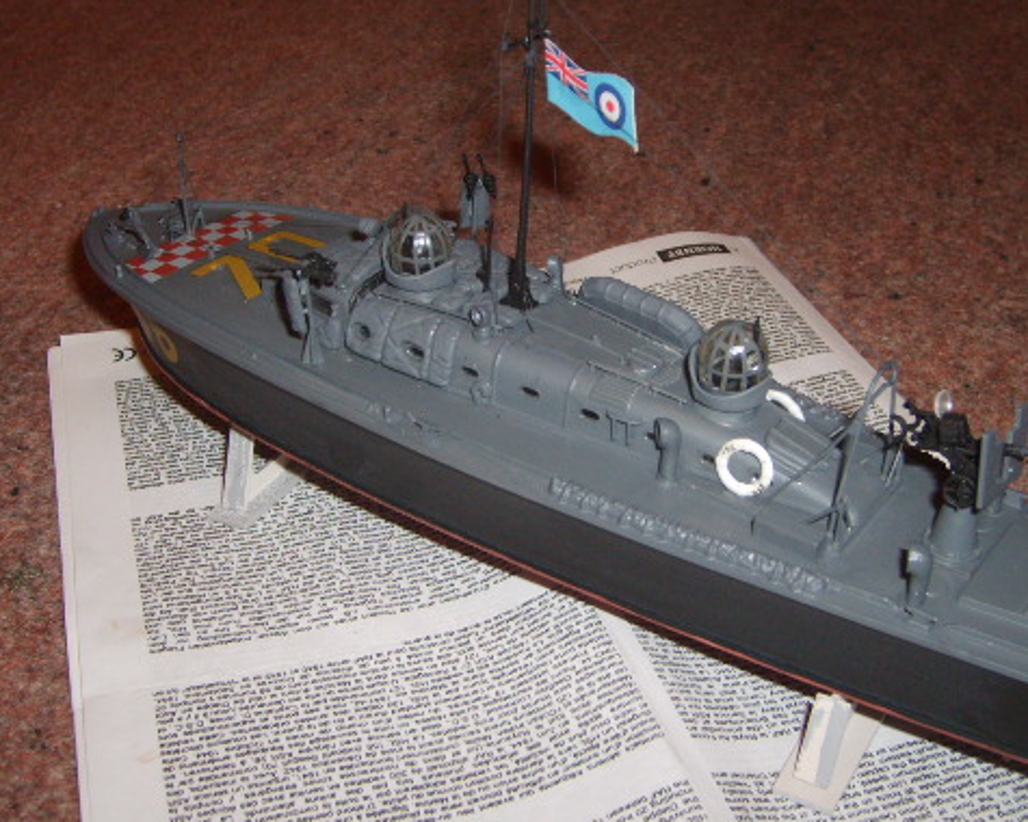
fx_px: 1400
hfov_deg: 40.3
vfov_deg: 32.7
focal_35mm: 46
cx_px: 552
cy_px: 340
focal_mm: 5.8
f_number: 2.8
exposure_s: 1/45
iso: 100
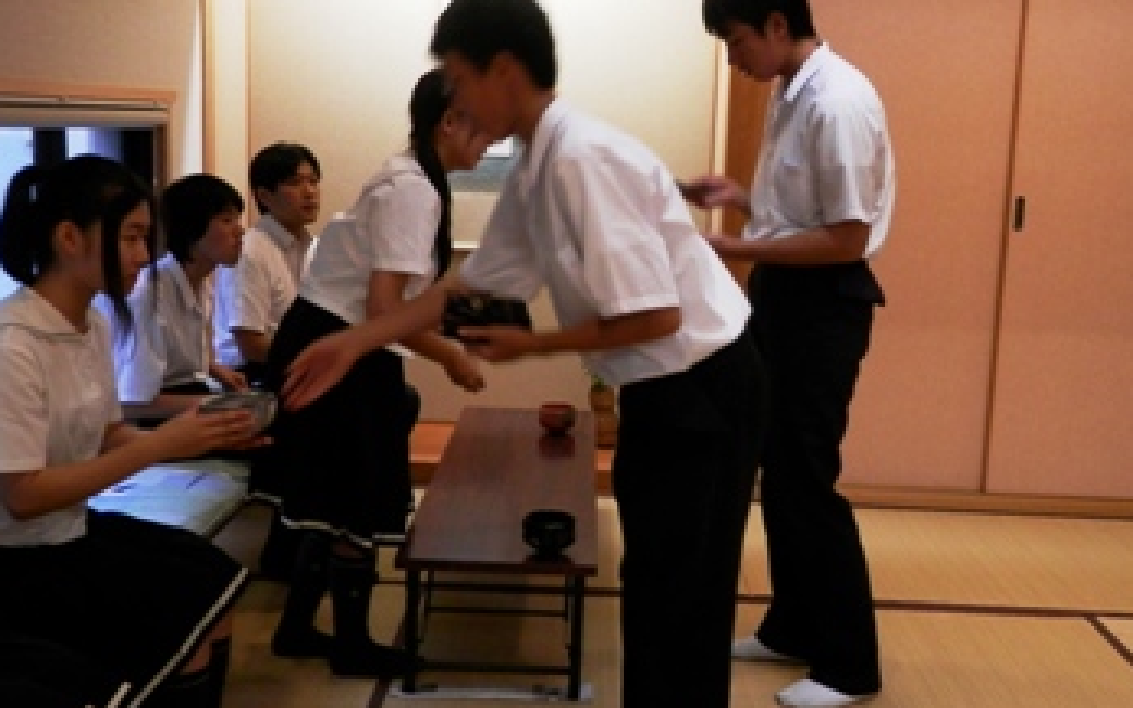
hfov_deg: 52.7
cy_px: 300
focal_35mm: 37
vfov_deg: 34.4
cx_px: 571
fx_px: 1143
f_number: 3.2
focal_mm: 5
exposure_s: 1/20
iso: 200
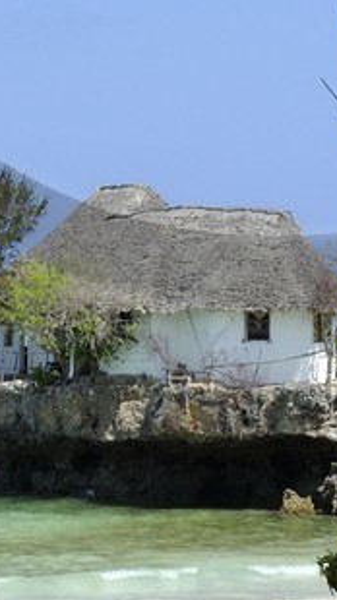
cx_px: 275
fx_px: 3007
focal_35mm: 189
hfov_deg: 6.4
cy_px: -296
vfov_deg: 11.0
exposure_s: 1/160
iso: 800
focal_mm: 35
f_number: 22
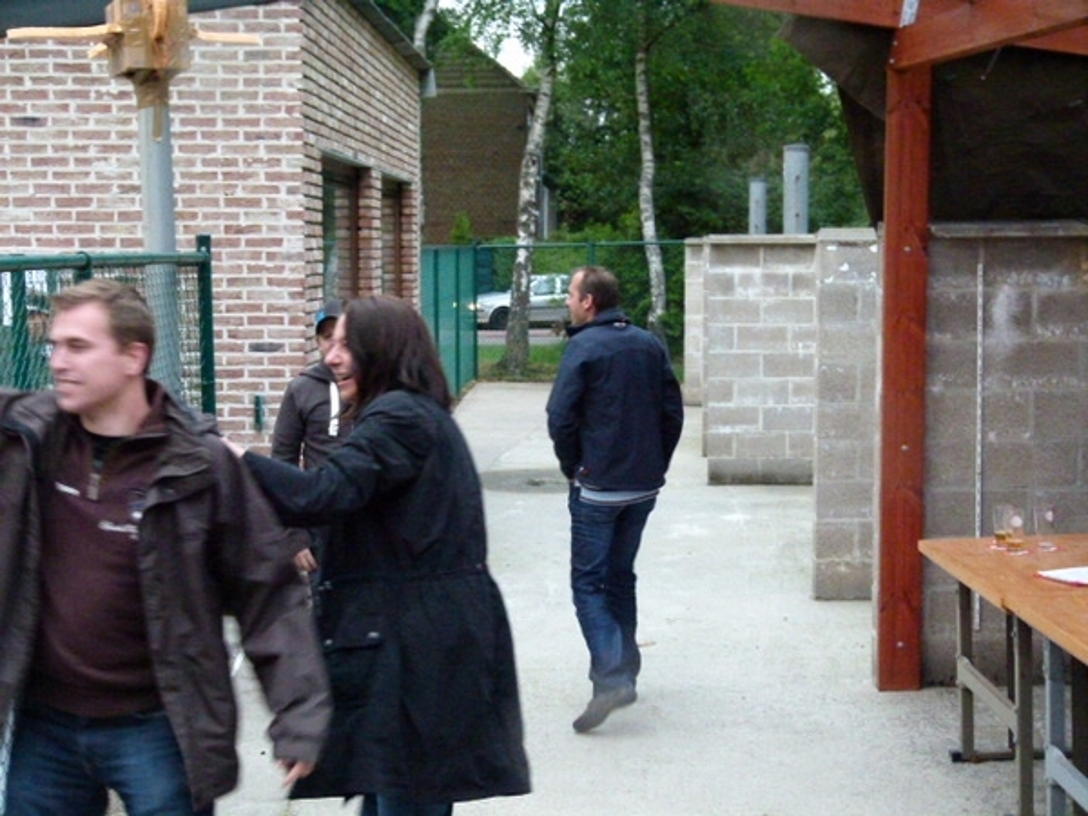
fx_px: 1792
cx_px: 544
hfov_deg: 33.8
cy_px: 408
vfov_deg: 25.7
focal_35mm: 57
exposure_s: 1/30
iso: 800
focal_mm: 10.2
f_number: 3.2
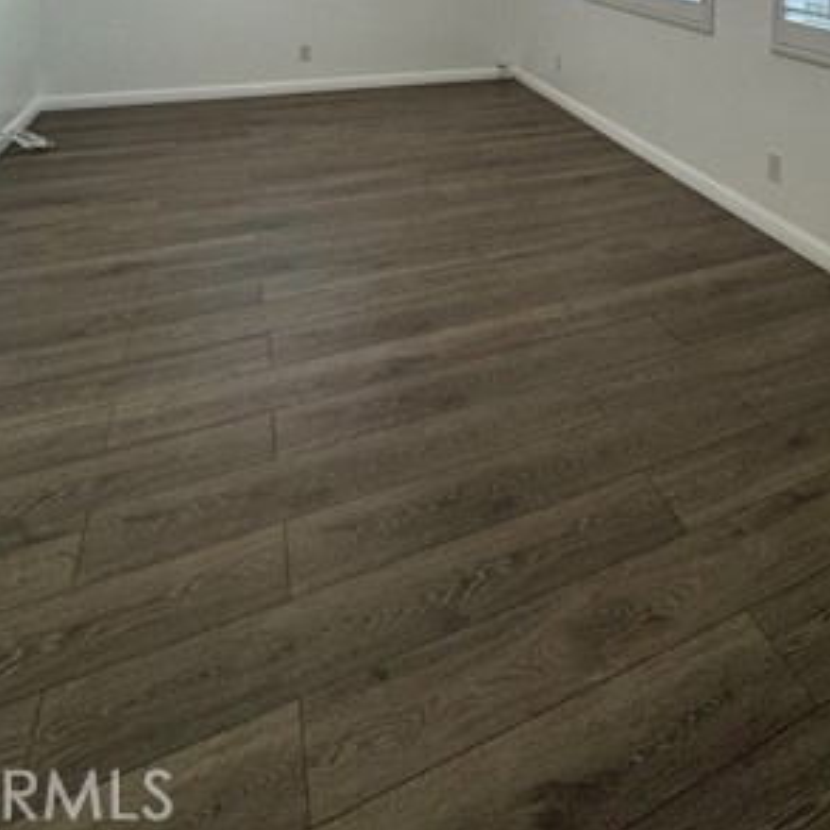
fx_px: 732
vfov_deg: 45.4
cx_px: 606
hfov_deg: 56.6
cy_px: -71
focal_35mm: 27
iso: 200
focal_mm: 2.22
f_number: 2.2
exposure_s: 1/120
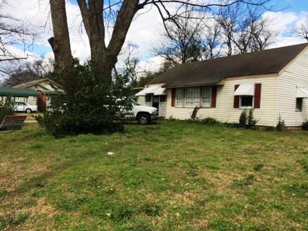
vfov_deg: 48.2
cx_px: 154
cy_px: 116
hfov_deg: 61.7
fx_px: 258
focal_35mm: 29
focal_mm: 4.15
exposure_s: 1/1466
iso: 32
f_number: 2.2
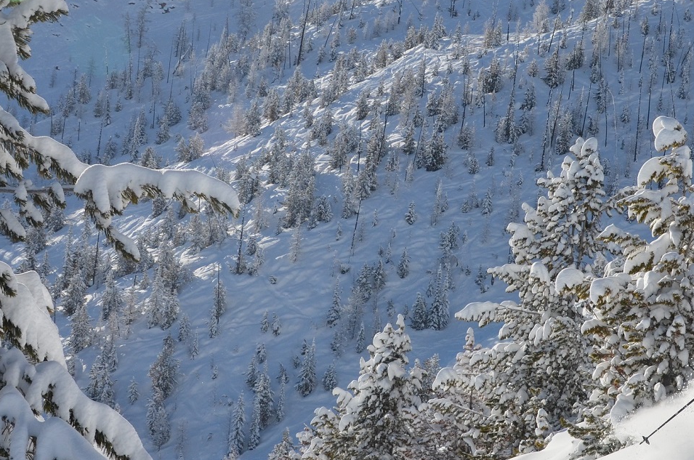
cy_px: 301
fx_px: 1095
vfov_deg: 23.6
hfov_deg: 34.8
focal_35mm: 57
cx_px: 474
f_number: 8
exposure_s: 1/2000
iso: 400
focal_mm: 21
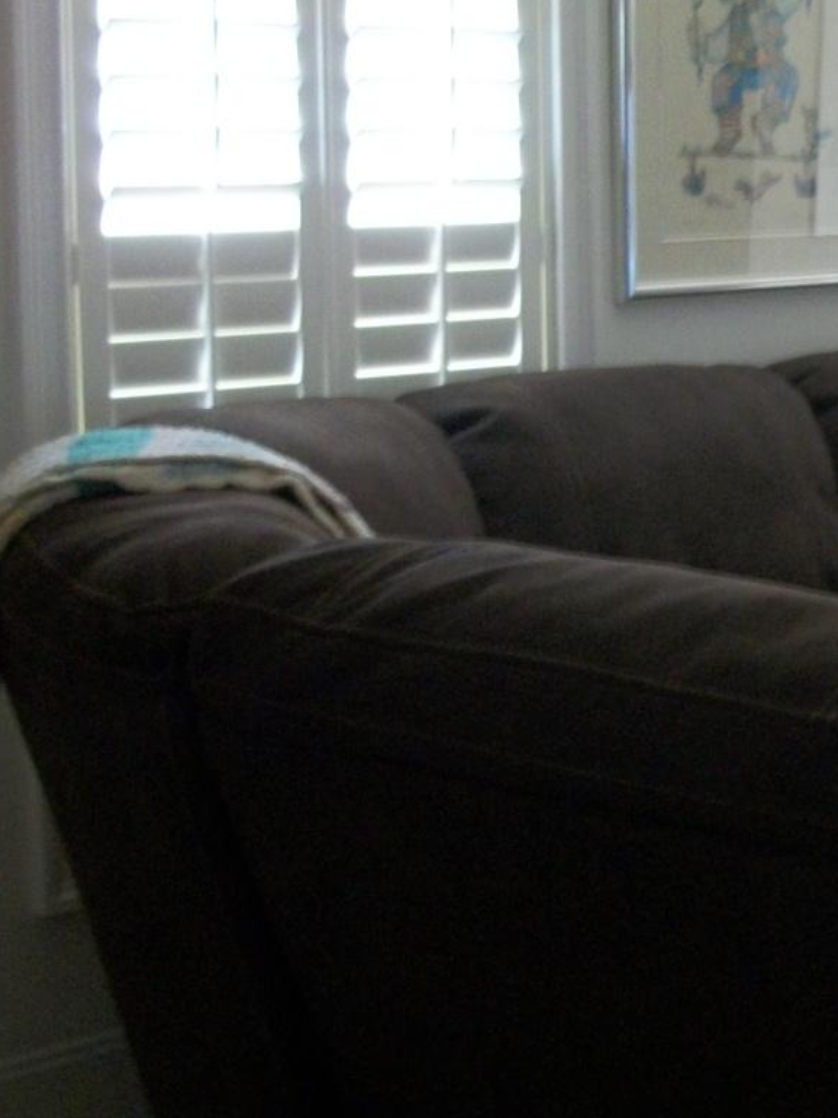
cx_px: 751
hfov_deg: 17.1
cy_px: 432
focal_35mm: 85
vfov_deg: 23.0
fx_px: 2744
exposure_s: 1/8
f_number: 2.9
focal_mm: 5.7
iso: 163
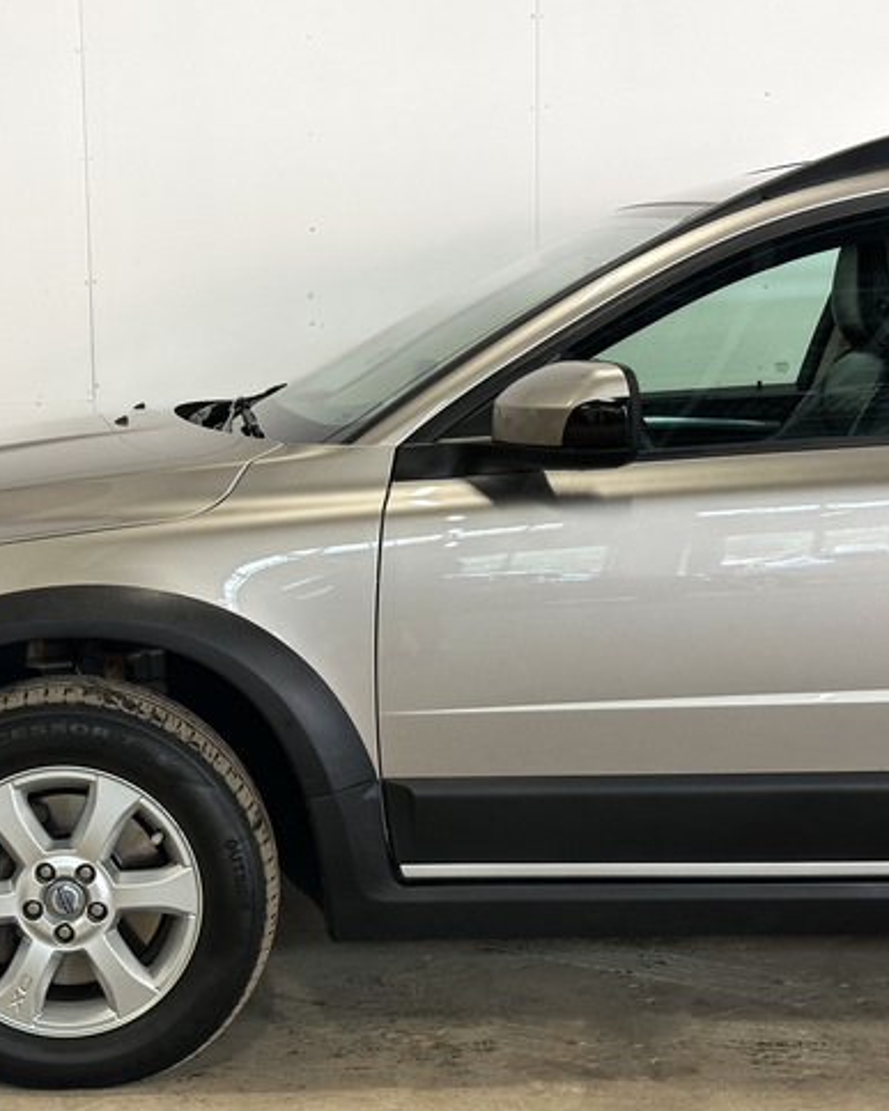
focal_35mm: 63
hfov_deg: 24.0
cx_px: 243
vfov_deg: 30.0
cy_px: 556
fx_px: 2073
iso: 64
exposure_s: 1/50
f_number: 1.8
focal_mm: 6.86
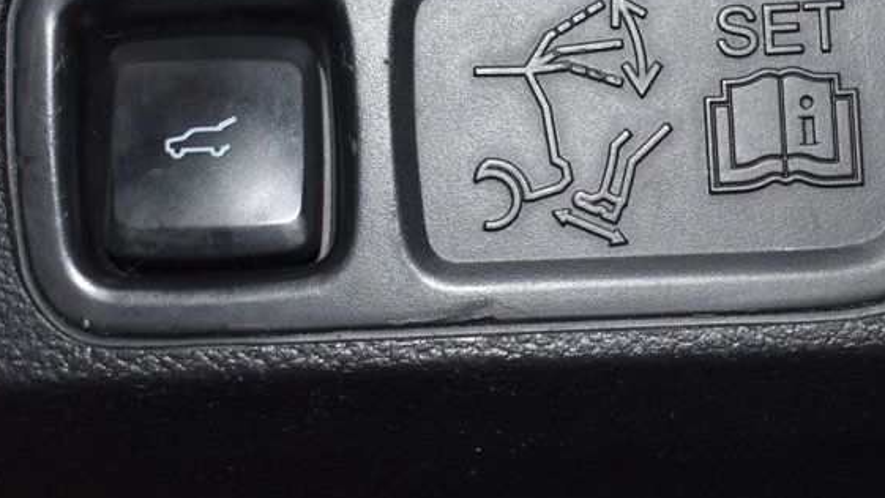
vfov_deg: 14.1
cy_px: 164
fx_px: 2019
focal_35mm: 86
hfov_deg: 24.4
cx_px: 686
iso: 1250
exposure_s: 1/60
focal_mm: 30
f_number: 4.2
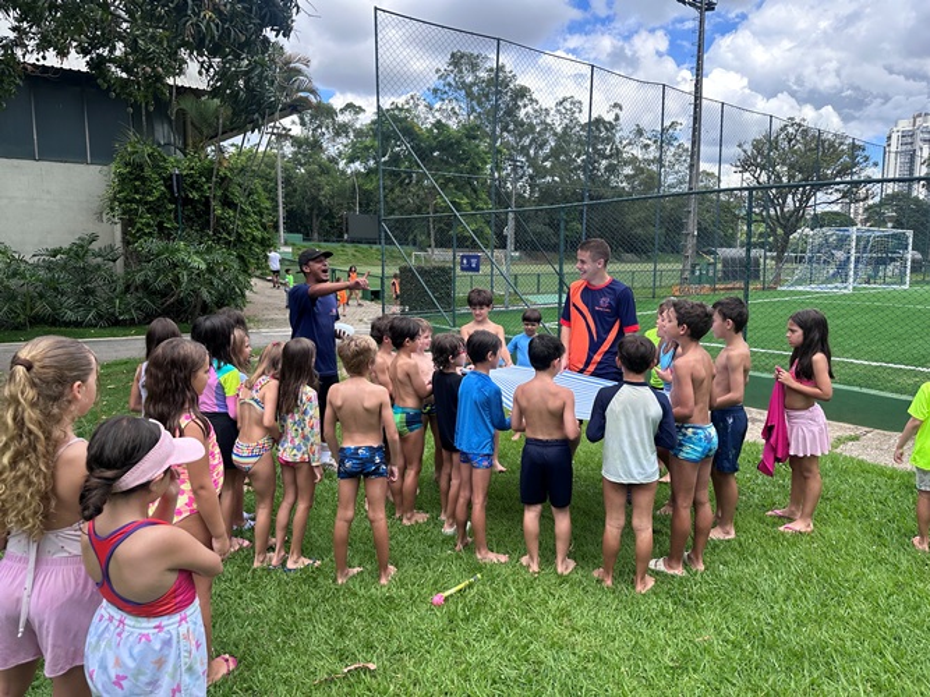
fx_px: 645
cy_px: 348
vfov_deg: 56.8
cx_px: 465
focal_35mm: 24
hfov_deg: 71.6
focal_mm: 6.86
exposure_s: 1/1495
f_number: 1.78
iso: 80
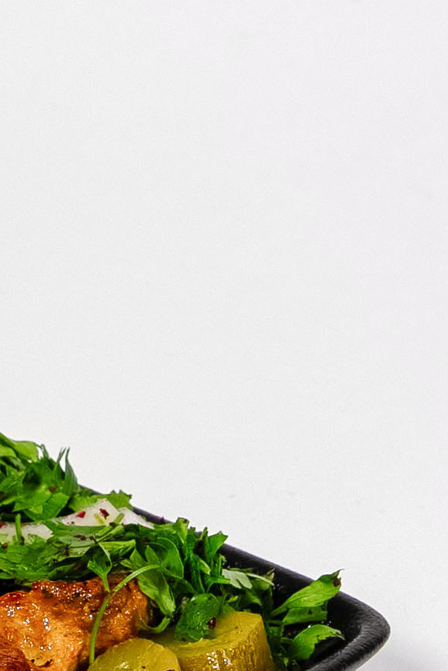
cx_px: -442
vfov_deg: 7.2
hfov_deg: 4.7
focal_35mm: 287
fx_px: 5353
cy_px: 382
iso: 640
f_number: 8
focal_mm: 59
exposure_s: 1/100
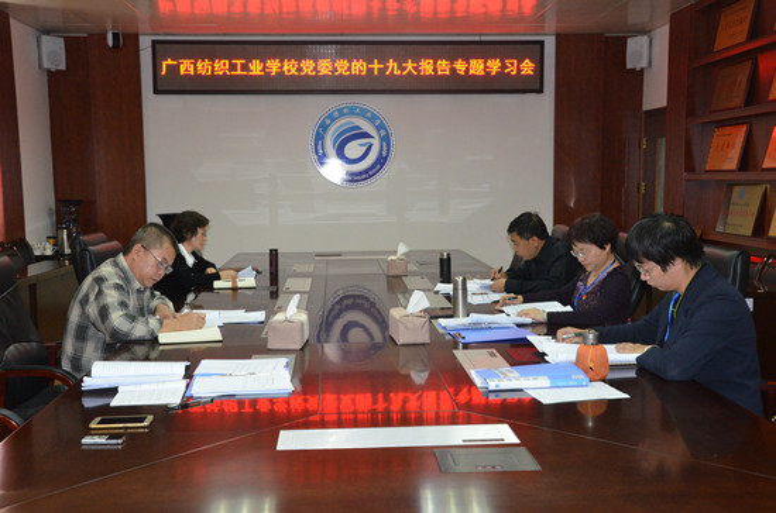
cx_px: 388
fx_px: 806
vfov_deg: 35.3
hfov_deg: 51.4
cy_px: 256
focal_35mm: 38
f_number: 7.1
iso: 3200
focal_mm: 25
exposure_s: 1/60
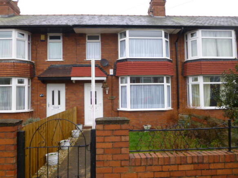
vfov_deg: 54.9
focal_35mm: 25
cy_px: 89
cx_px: 119
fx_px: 172
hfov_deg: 69.4
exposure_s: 1/60
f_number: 3.1
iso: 100
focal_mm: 4.5
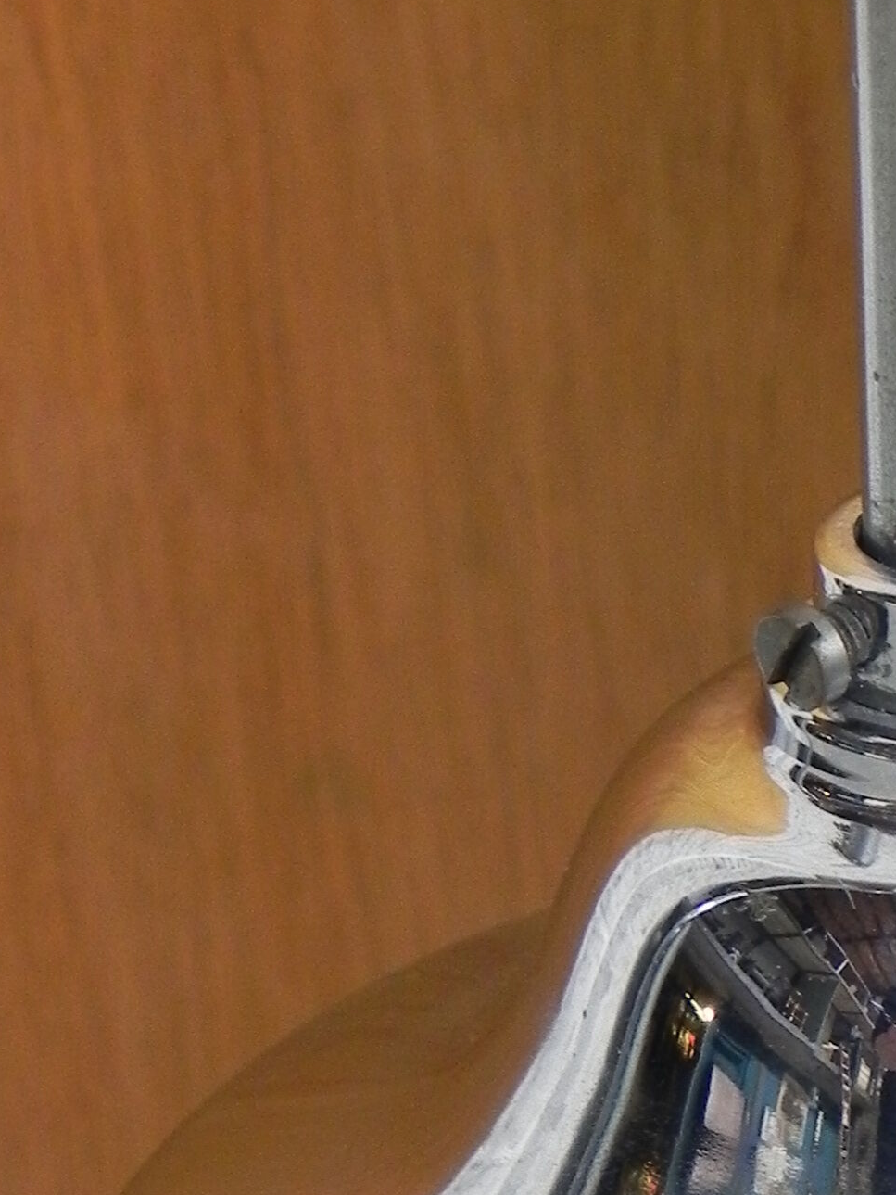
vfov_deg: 16.8
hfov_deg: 12.6
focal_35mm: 116
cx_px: 943
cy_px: 1024
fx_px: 4003
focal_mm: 7.3
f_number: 3.2
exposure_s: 1/30
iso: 284
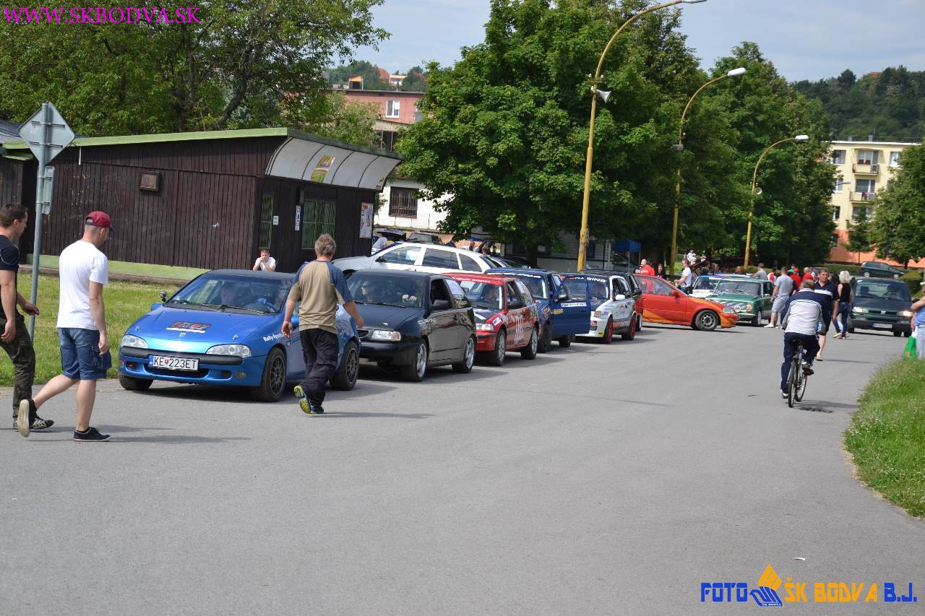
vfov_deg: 18.2
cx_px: 462
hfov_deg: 27.0
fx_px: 1927
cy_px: 308
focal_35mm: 75
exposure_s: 1/1250
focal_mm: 50
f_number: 5.6
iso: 400
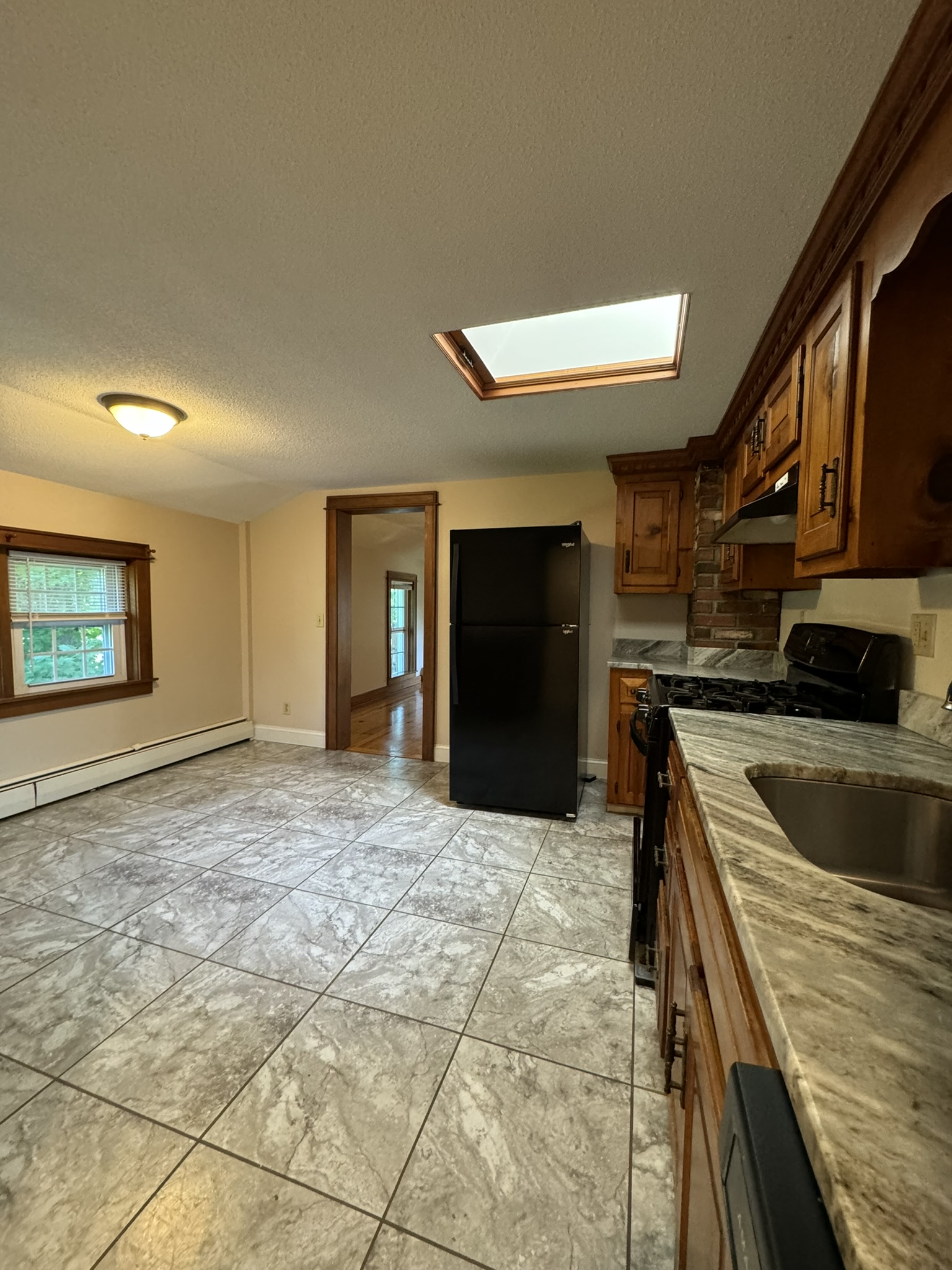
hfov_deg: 85.7
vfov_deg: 102.1
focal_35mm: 14
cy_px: 635
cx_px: 476
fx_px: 513
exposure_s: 1/60
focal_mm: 2.22
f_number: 2.2
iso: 500
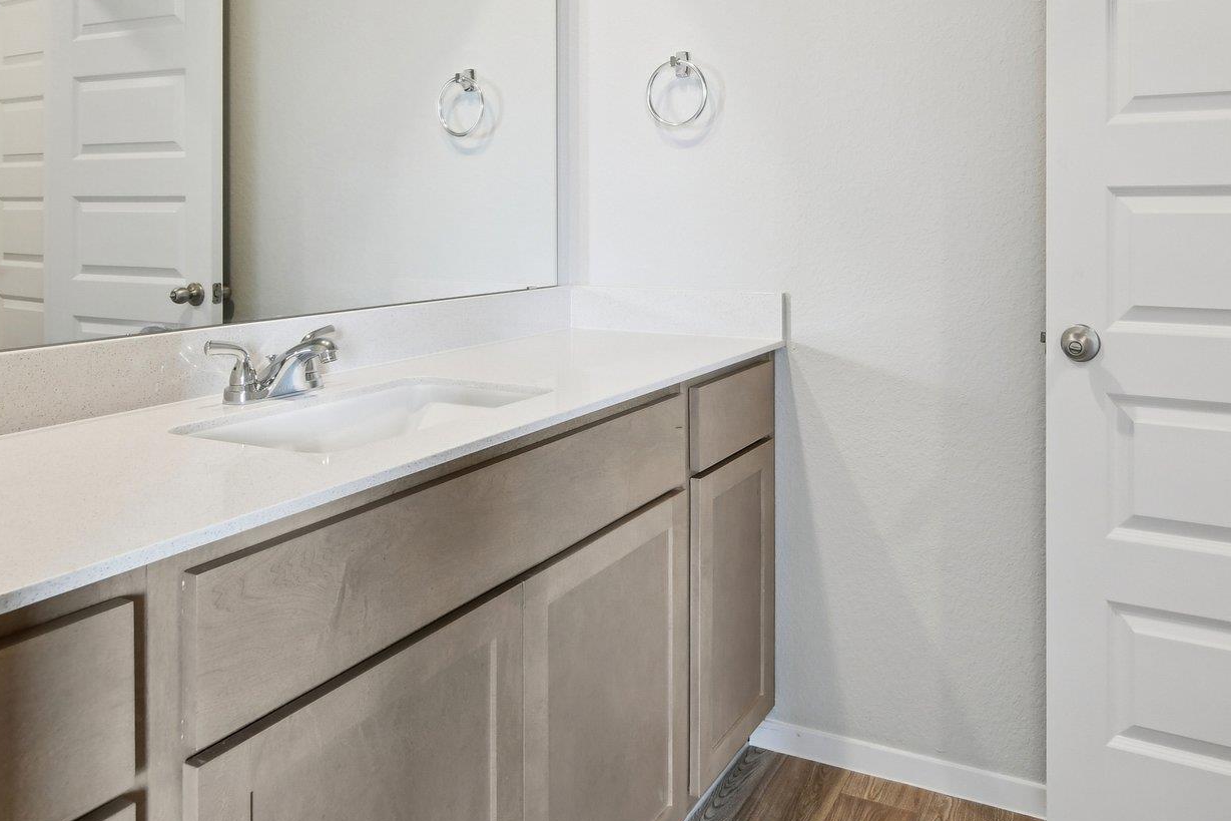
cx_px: 790
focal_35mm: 25
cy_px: 171
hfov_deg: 70.0
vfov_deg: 48.5
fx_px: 855
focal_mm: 10
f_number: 8
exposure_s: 1/25
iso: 400
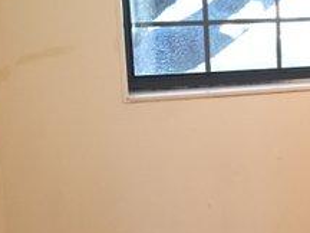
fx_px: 770
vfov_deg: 17.2
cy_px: 102
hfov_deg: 20.6
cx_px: 415
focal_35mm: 86
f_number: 2.2
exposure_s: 1/30
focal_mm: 4.15
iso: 125
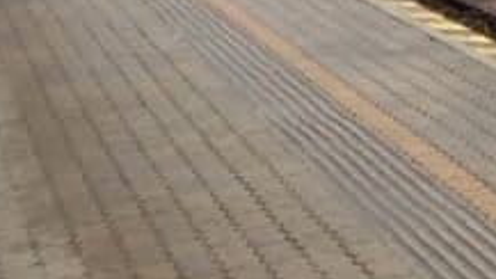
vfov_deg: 8.2
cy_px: -302
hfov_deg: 12.4
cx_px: 1161
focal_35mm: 139
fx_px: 1828
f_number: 1.8
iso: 20
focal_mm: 4
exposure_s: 1/100
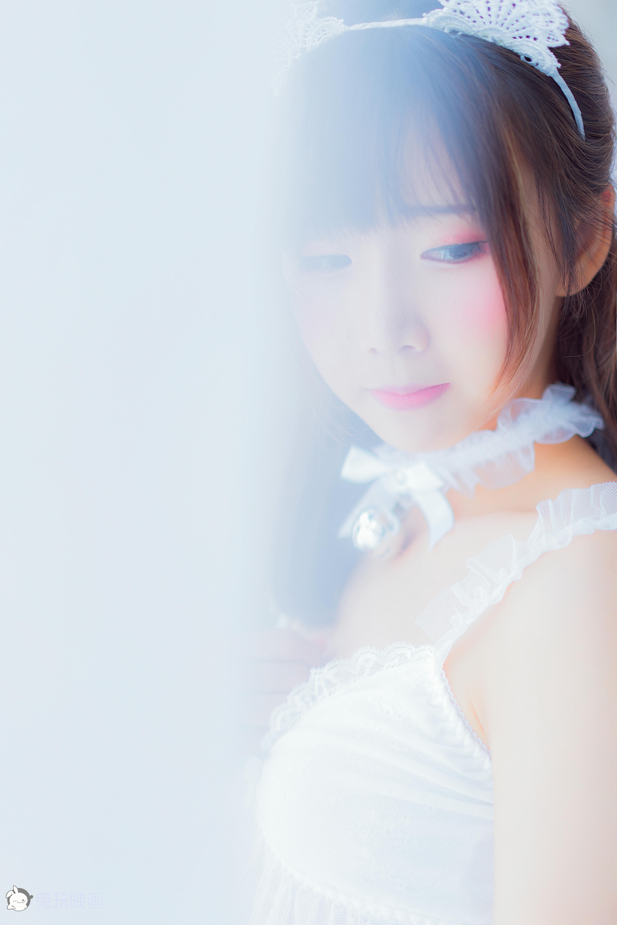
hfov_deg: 24.6
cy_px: 462
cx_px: 308
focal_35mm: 55
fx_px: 1413
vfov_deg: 36.2
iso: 200
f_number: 1.8
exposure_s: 1/100
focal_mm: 55
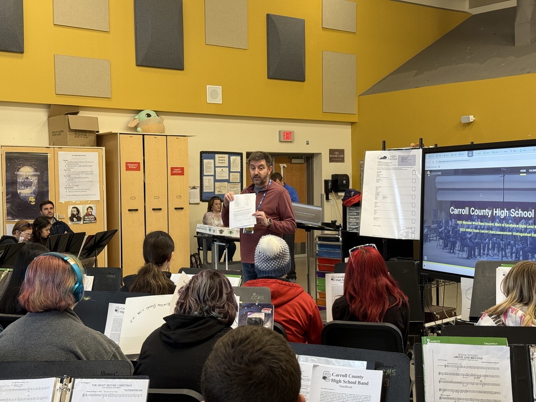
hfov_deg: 39.7
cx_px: 268
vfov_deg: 30.3
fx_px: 743
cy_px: 201
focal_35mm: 48
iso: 160
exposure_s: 1/60
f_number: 1.78
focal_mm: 6.76
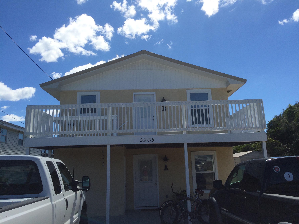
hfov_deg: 61.7
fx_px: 250
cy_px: 112
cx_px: 150
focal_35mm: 29
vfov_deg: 48.2
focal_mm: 4.15
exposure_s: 1/3165
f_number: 2.2
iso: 32
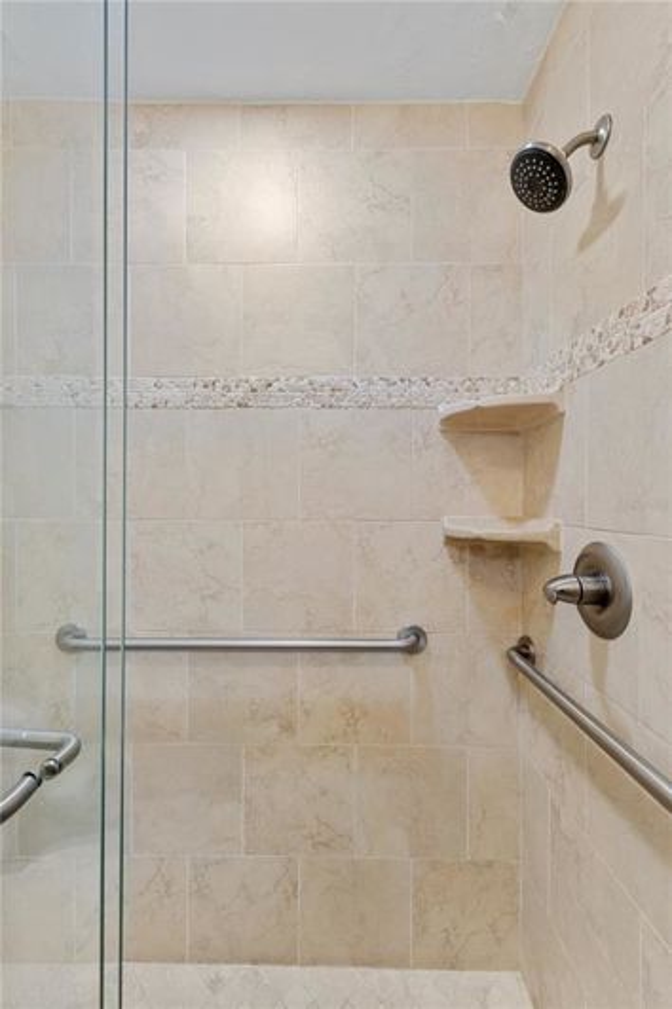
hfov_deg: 77.3
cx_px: 336
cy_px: 504
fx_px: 421
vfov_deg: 100.4
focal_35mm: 15
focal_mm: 10
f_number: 9
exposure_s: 1/3
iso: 250
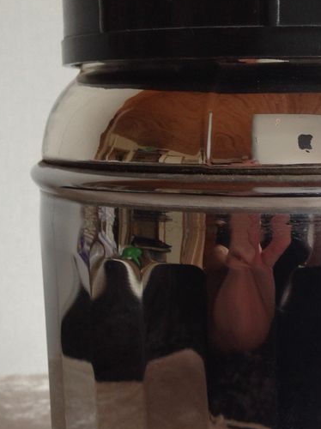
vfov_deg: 27.5
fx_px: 867
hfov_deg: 20.7
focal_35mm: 70
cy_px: 306
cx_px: 266
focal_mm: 4.28
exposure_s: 1/15
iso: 80
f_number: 2.4
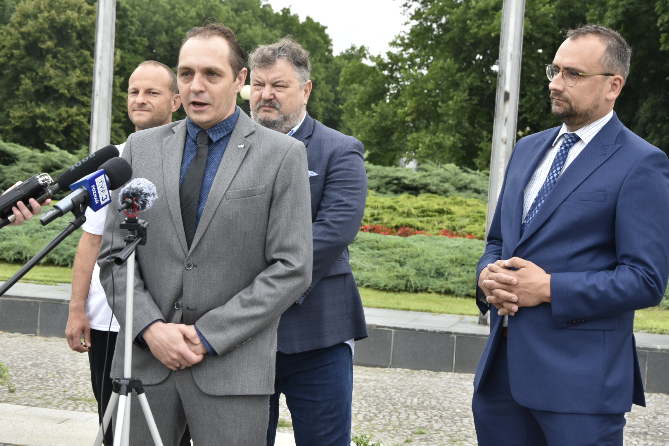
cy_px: 223
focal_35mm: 72
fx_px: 1338
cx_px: 334
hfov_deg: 28.1
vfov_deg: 18.9
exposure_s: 1/250
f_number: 8
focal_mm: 48
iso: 400
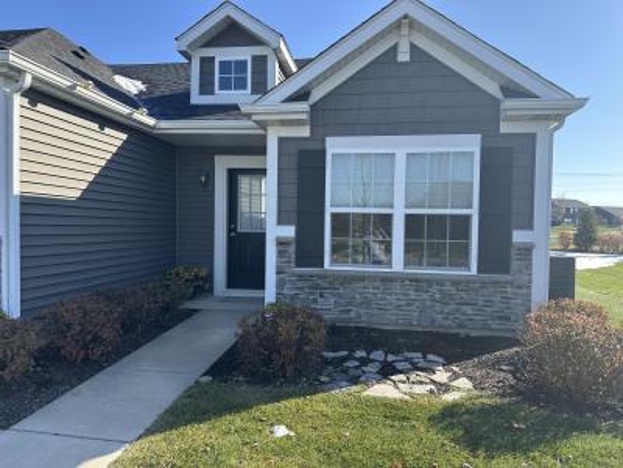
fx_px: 432
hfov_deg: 71.6
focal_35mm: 24
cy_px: 234
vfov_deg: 56.8
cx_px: 312
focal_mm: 6.86
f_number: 1.78
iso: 80
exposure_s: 1/1562
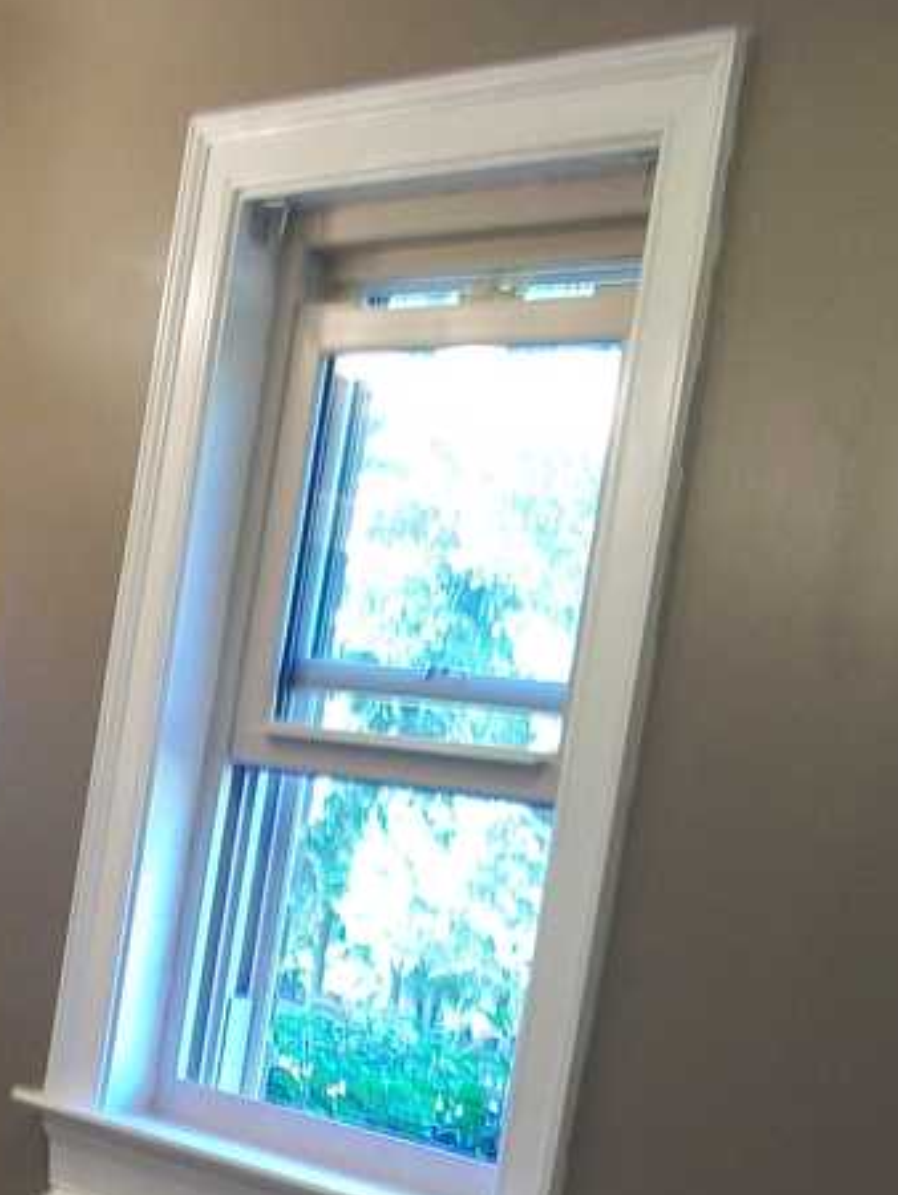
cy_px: 1094
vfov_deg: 23.7
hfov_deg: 18.2
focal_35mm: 80
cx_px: 109
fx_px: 2765
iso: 160
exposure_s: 1/40
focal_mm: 6
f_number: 2.7
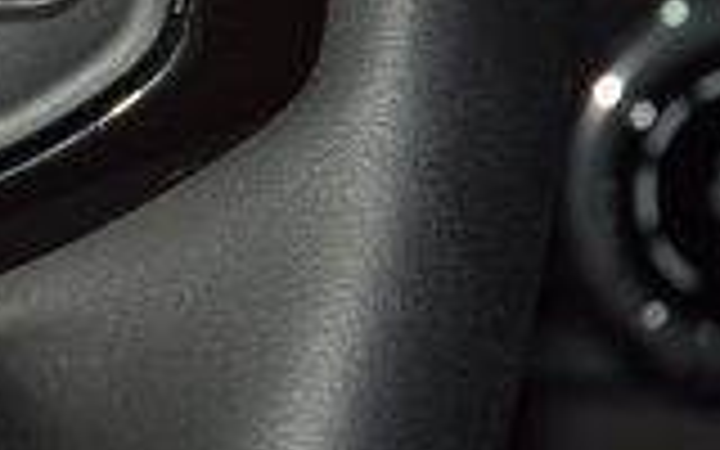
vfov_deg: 3.1
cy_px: -97
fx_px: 8418
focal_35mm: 429
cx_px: -396
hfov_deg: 4.9
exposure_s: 1/125
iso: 100
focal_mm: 70
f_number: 8
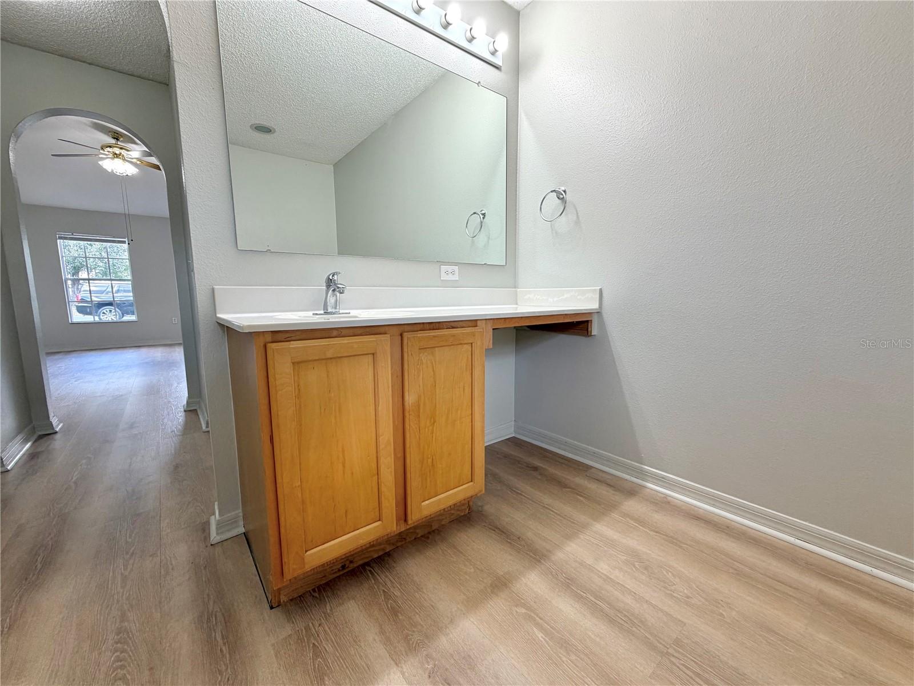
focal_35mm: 14
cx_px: 457
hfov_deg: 102.1
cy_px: 343
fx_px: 370
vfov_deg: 85.7
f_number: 2.2
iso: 100
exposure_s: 1/120
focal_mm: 2.22
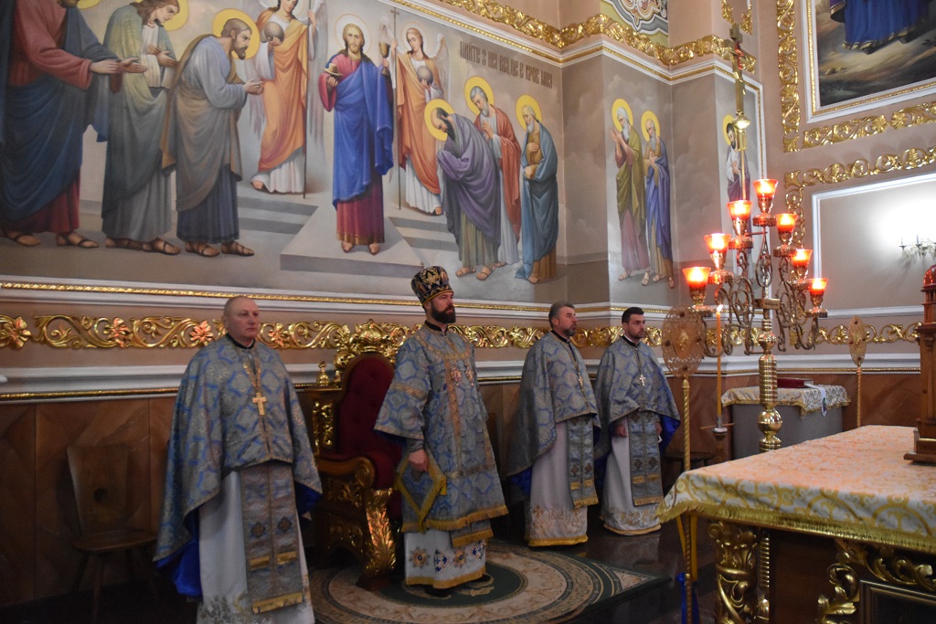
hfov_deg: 67.4
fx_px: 702
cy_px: 312
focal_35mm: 27
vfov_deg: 47.9
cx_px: 468
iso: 4000
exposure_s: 1/125
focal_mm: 18
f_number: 3.5
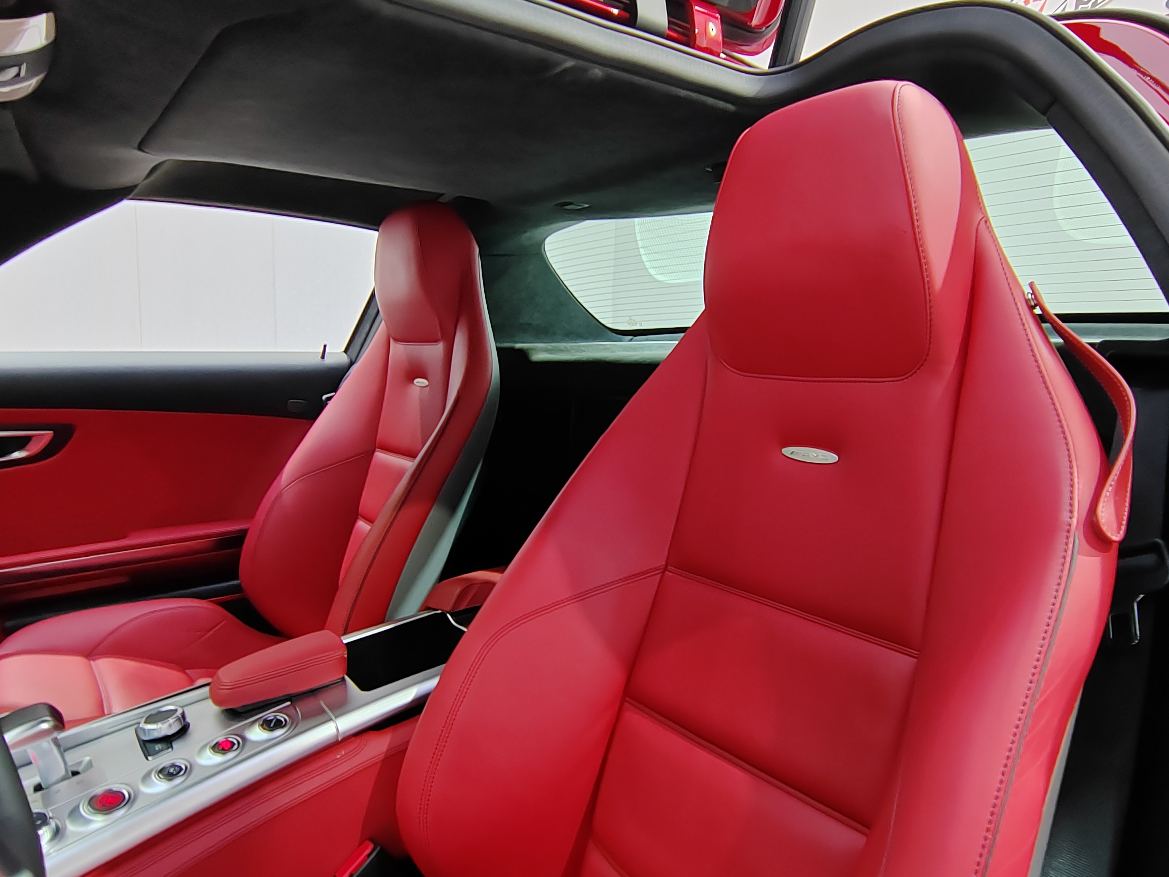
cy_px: 438
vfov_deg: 53.1
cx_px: 584
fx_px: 878
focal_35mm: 26
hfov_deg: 67.3
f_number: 2.2
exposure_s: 1/50
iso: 250
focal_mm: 2.16
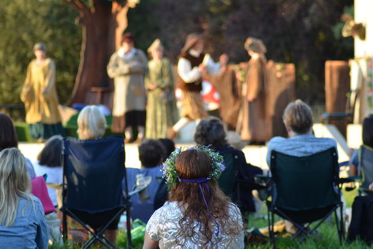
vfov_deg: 7.9
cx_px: 186
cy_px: 124
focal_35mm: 174
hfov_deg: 11.8
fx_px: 1803
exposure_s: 1/640
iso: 800
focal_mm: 116
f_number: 4.2
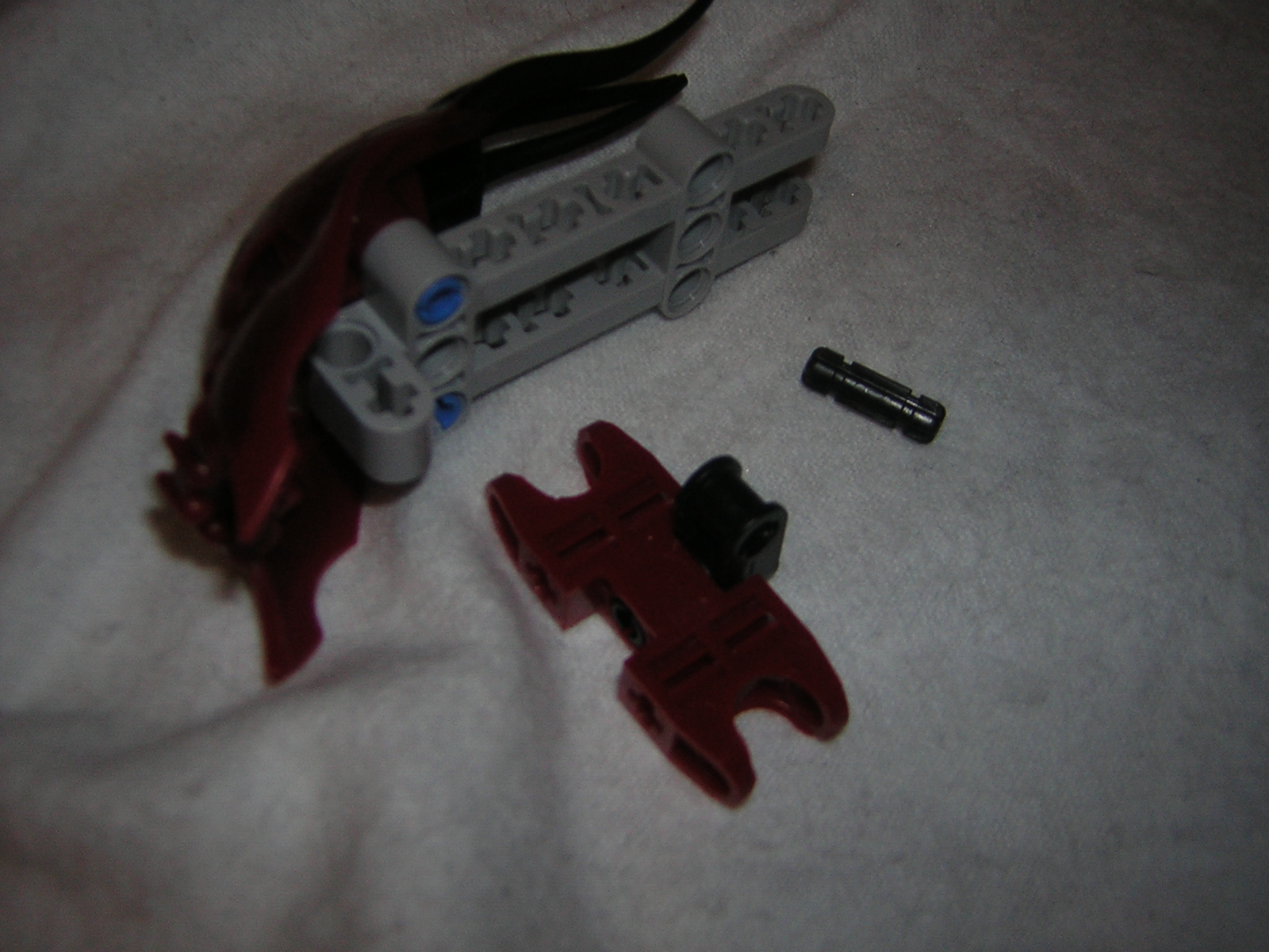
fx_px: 1320
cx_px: 634
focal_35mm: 36
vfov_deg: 39.7
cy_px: 476
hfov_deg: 51.4
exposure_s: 1/60.1
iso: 50
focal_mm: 4.7
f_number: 2.6
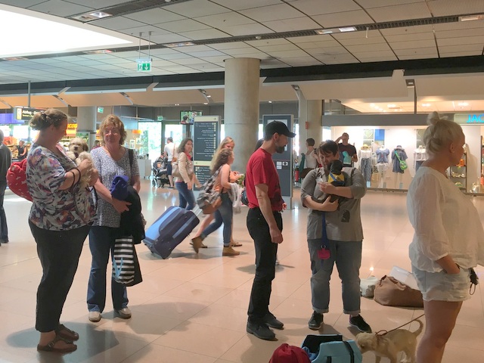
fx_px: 405
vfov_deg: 48.2
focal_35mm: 29
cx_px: 242
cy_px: 182
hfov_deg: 61.7
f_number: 2.2
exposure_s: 1/33
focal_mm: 4.15
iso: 80
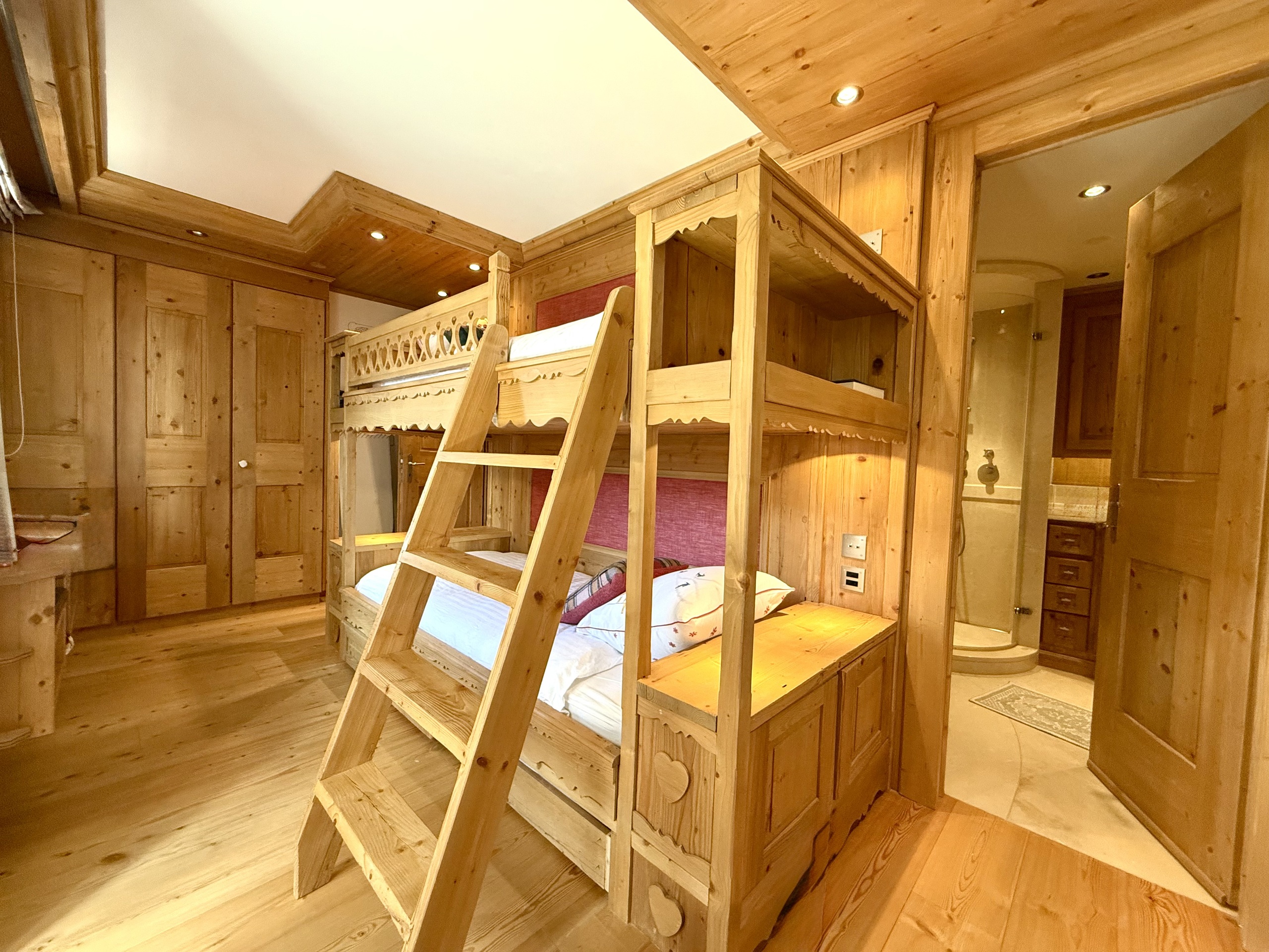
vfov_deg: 85.7
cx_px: 634
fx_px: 513
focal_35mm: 14
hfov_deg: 102.1
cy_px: 476
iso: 320
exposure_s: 1/100
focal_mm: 2.22
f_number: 2.2
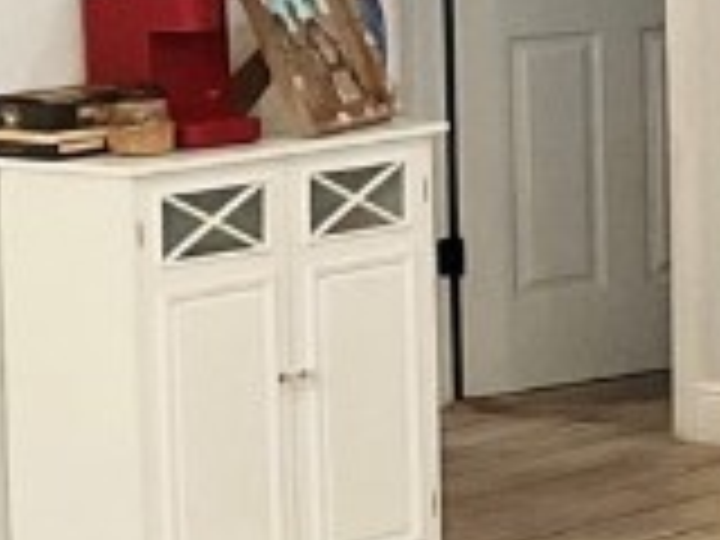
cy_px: -130
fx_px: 3869
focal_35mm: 186
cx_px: 2228
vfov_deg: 7.9
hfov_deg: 8.6
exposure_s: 1/60
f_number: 1.8
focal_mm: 3
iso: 80
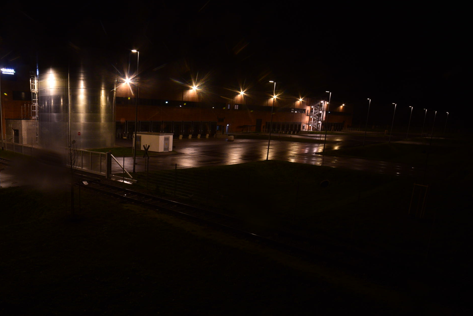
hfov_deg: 67.9
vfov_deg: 53.0
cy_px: 183
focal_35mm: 24
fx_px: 316
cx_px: 106
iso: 500
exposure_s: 1/2
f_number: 2.8
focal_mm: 10
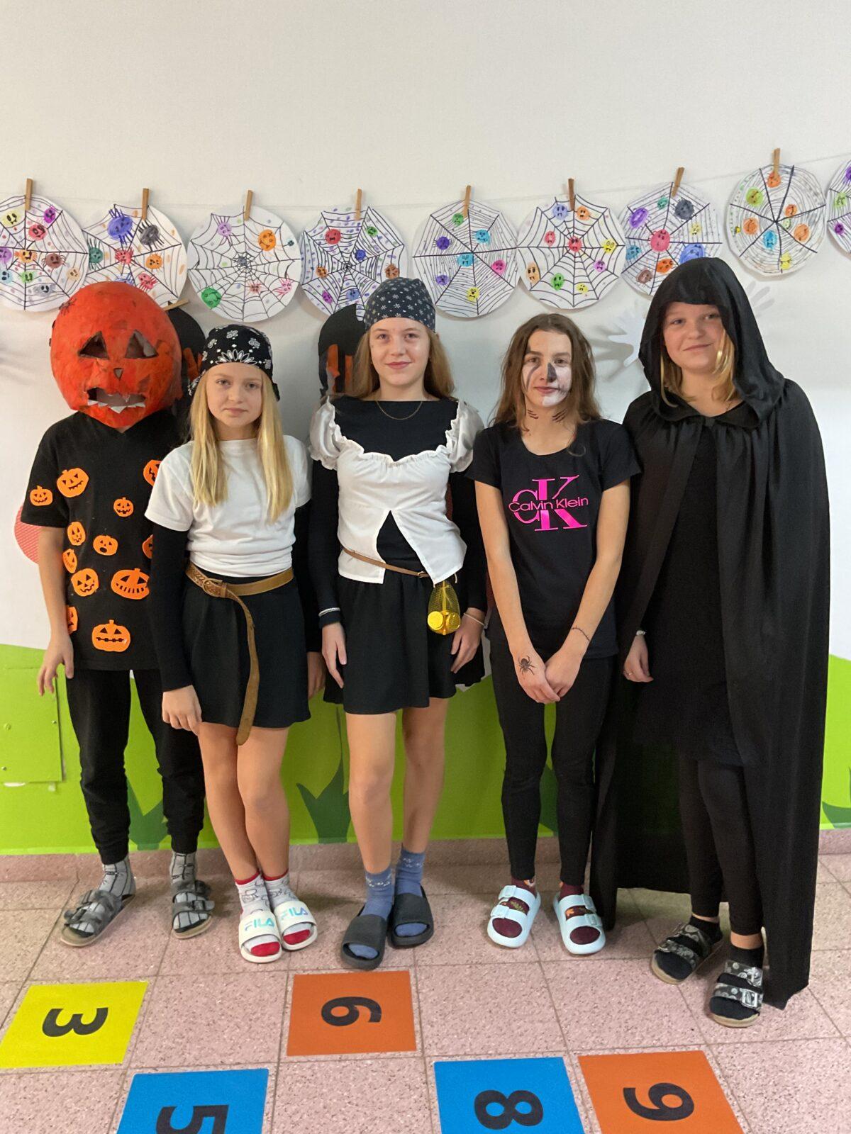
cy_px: 567
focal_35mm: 29
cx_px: 426
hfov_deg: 48.2
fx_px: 951
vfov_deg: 61.7
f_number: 1.8
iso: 320
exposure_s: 1/33
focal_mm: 3
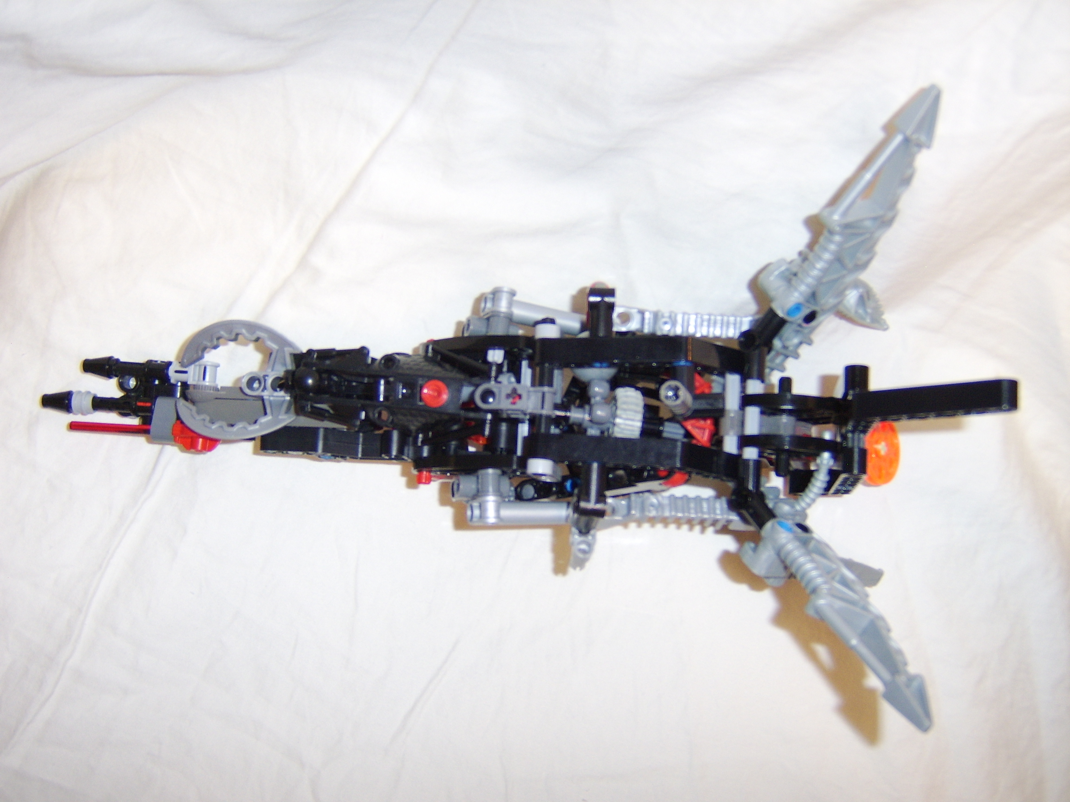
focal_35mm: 31
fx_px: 958
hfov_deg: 58.4
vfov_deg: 45.4
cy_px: 401
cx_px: 535
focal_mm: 8.13
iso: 141
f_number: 2.7
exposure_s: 1/30
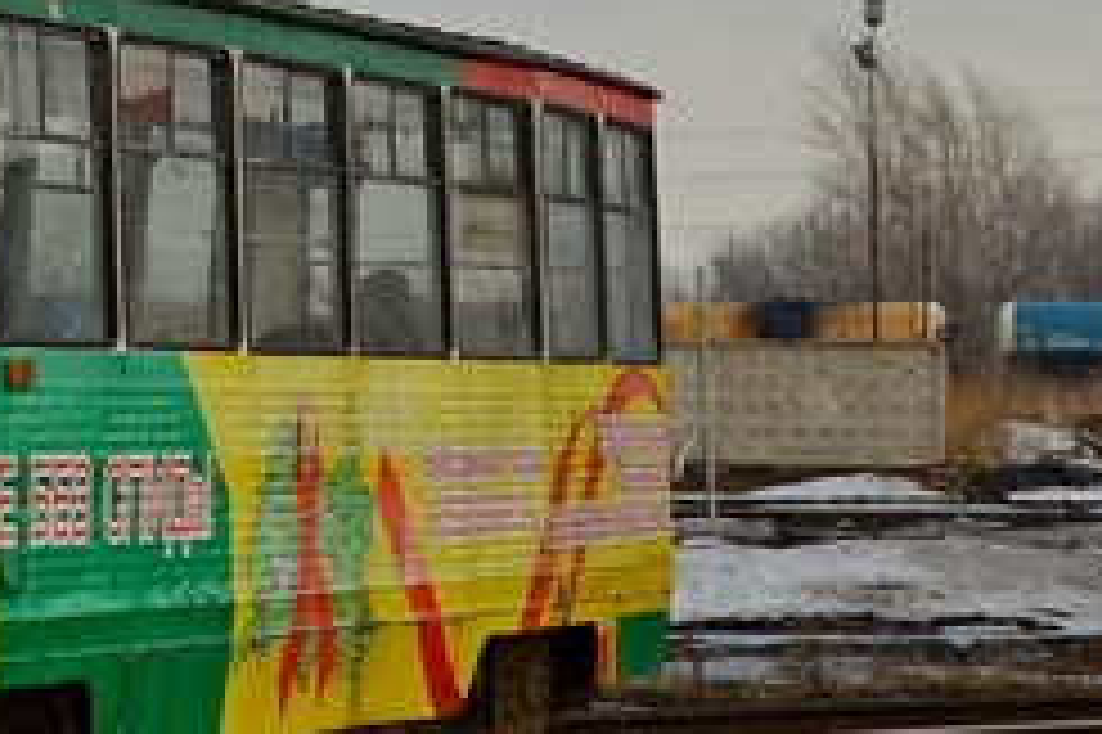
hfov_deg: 9.6
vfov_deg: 6.5
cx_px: -675
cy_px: -495
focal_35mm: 206
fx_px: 6301
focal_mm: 28
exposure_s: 1/160
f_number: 6.3
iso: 100
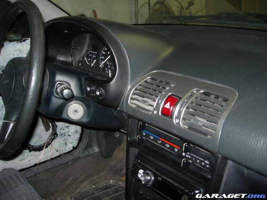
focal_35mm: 38
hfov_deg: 49.0
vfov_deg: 37.7
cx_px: 134
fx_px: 293
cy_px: 100
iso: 79
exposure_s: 1/64
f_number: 2.8
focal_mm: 7.8
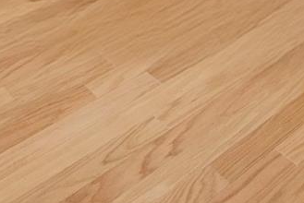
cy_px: -182
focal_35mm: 68
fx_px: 575
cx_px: 279
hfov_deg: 28.4
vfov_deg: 16.3
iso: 400
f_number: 9
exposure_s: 1/250
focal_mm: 14
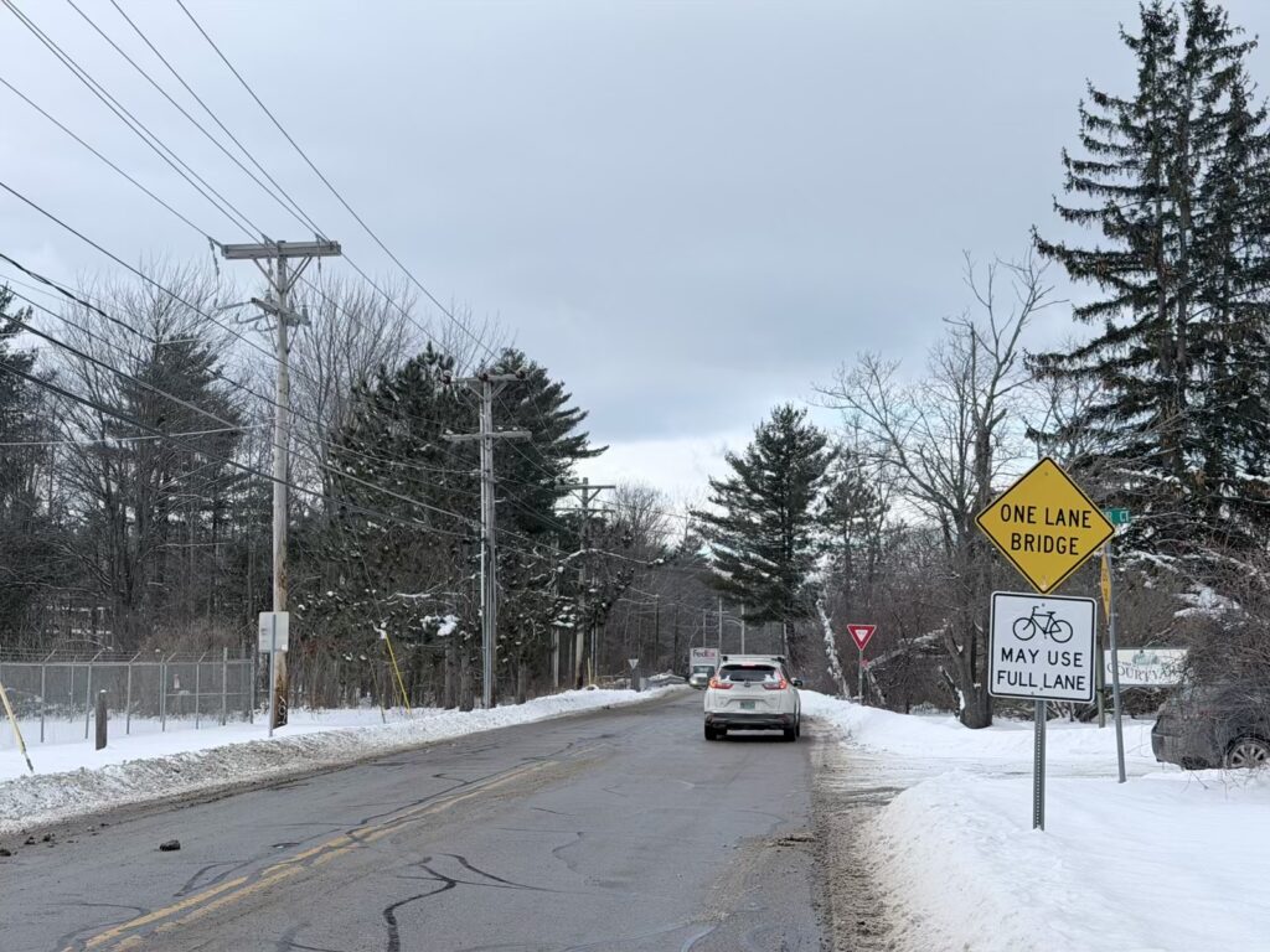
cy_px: 476
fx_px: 1761
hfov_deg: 39.7
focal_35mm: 48
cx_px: 635
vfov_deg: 30.3
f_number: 1.78
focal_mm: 6.76
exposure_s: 1/3704
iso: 64
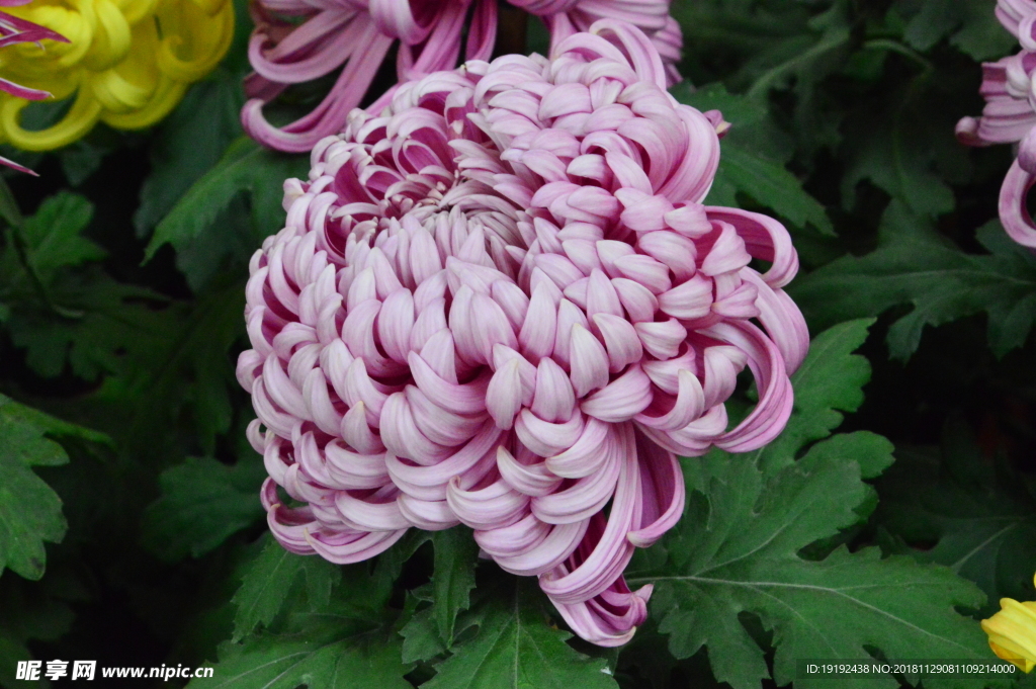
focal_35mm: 150
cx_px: 518
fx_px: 4313
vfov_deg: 9.1
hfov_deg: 13.7
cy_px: 344
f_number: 20
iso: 6400
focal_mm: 100
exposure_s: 1/250
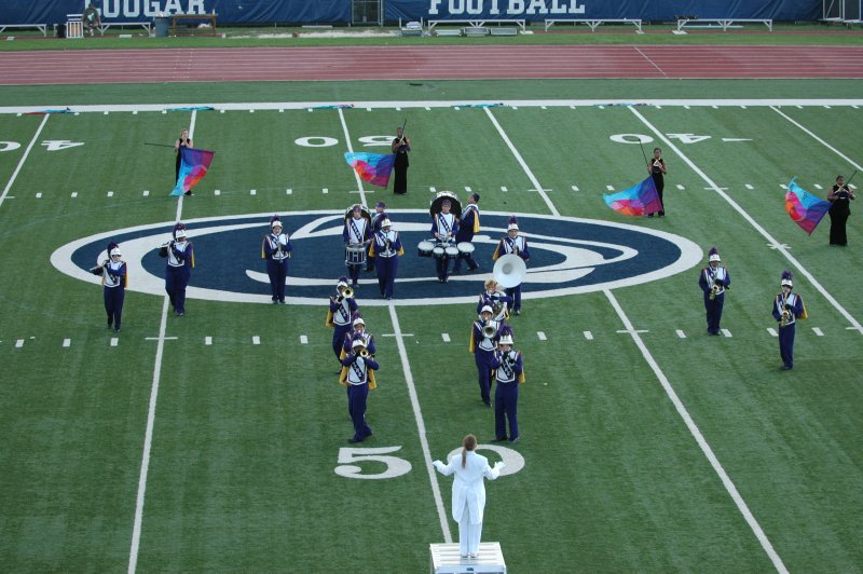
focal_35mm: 105
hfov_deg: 19.5
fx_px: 2515
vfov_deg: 13.0
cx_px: 432
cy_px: 287
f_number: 2.8
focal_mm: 70
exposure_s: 1/400
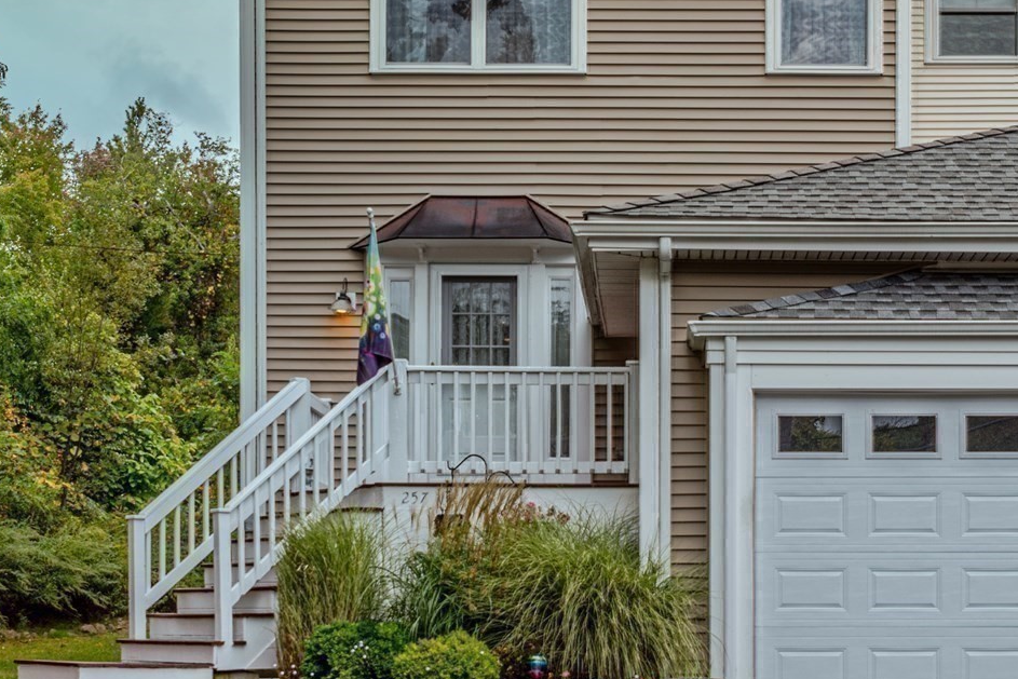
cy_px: 422
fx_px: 1782
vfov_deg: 21.5
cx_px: 694
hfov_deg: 31.6
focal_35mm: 63
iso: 100
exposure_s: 1/160
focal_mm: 29
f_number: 6.3
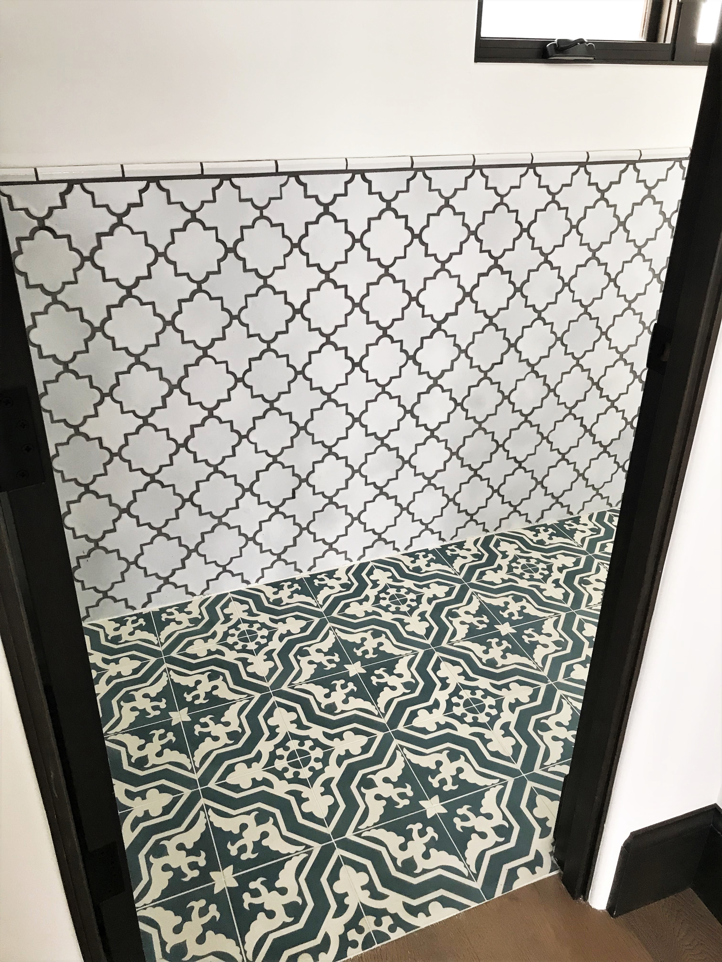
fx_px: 779
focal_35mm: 28
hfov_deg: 49.7
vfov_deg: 63.4
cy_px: 481
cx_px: 361
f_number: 1.8
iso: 32
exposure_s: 1/30
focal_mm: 3.99
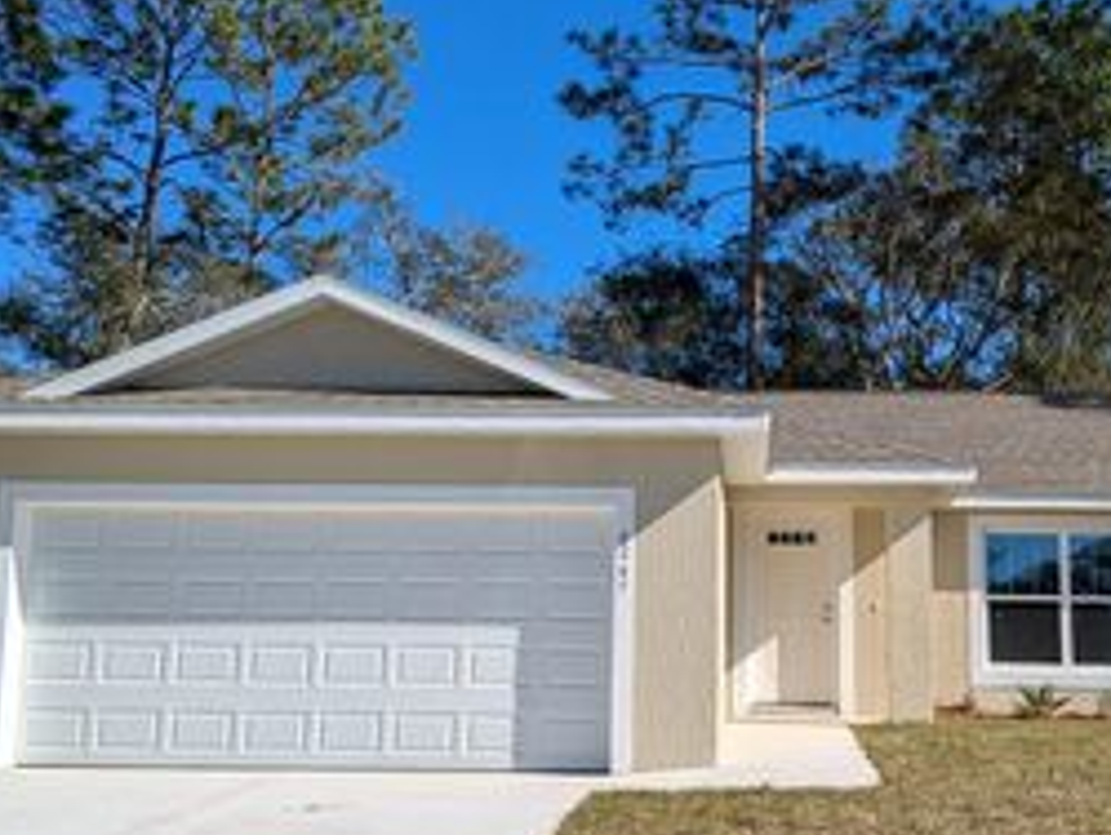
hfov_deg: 39.5
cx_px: 640
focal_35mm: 48
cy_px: 384
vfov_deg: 30.3
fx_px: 1542
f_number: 1.7
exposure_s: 1/3460
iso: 40
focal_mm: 4.53
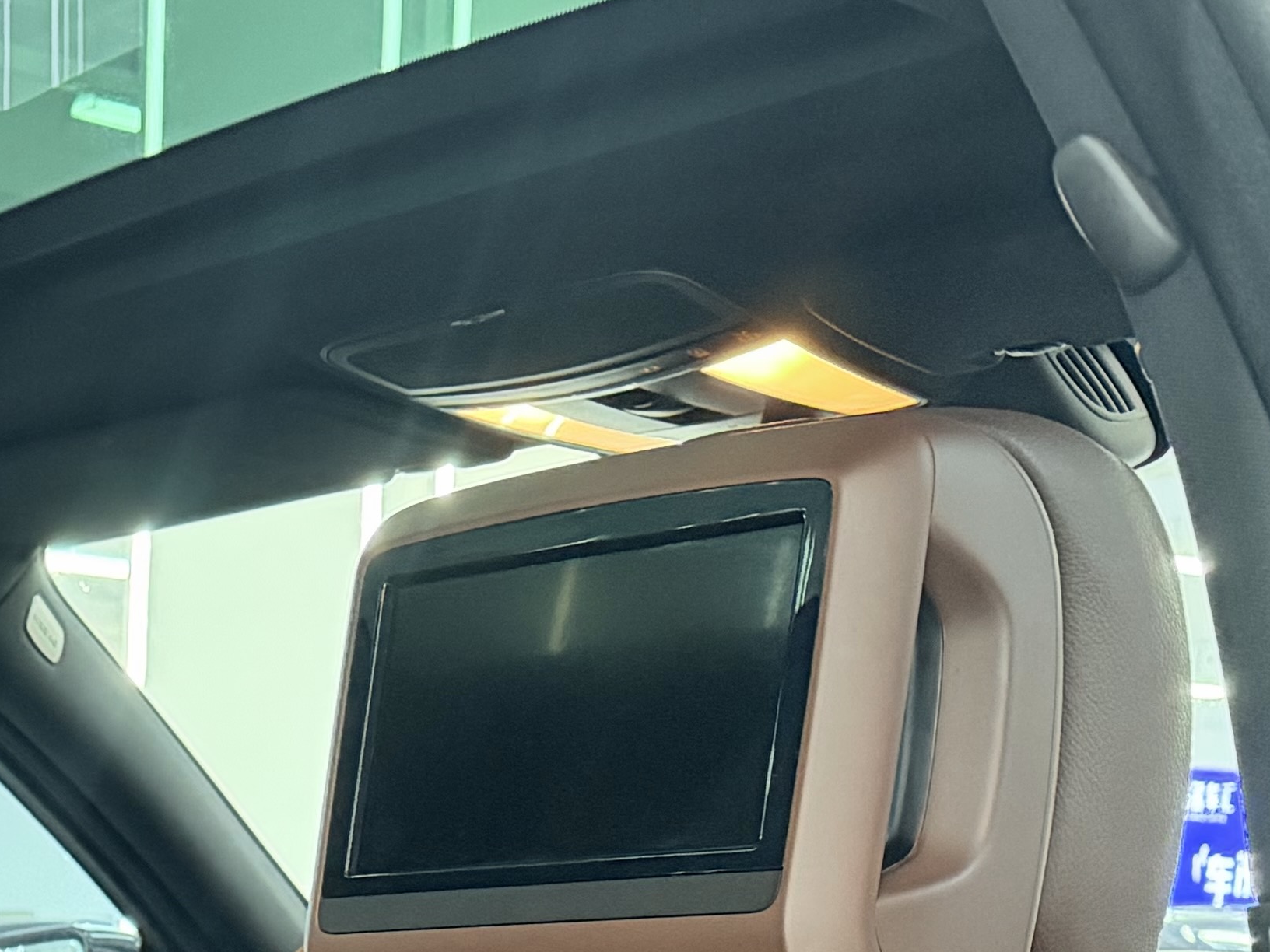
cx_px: -426
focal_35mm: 84
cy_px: 1591
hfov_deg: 21.0
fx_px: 3082
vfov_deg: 15.6
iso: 640
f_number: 1.78
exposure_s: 1/33
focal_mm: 6.76
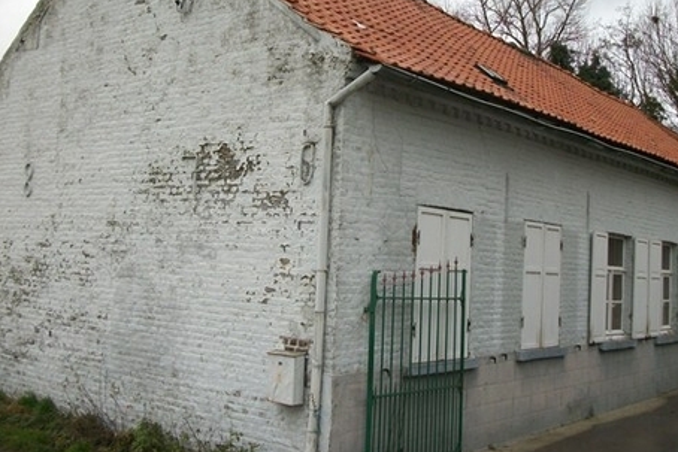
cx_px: 355
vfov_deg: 30.3
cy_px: 151
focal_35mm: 44
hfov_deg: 44.5
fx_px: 829
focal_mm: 5.7
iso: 80
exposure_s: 1/160
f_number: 2.9
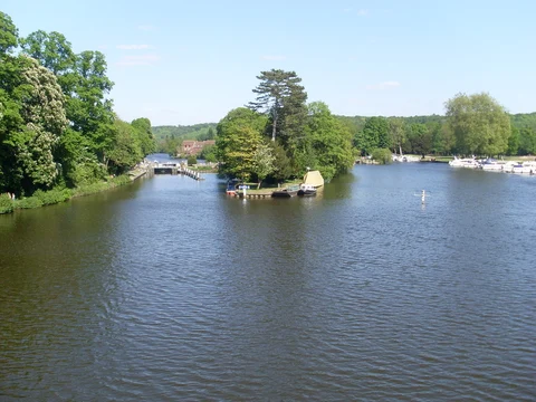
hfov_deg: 49.0
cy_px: 201
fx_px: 588
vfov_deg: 37.7
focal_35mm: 38
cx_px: 268
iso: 80
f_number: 7.7
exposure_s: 1/180
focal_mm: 6.3
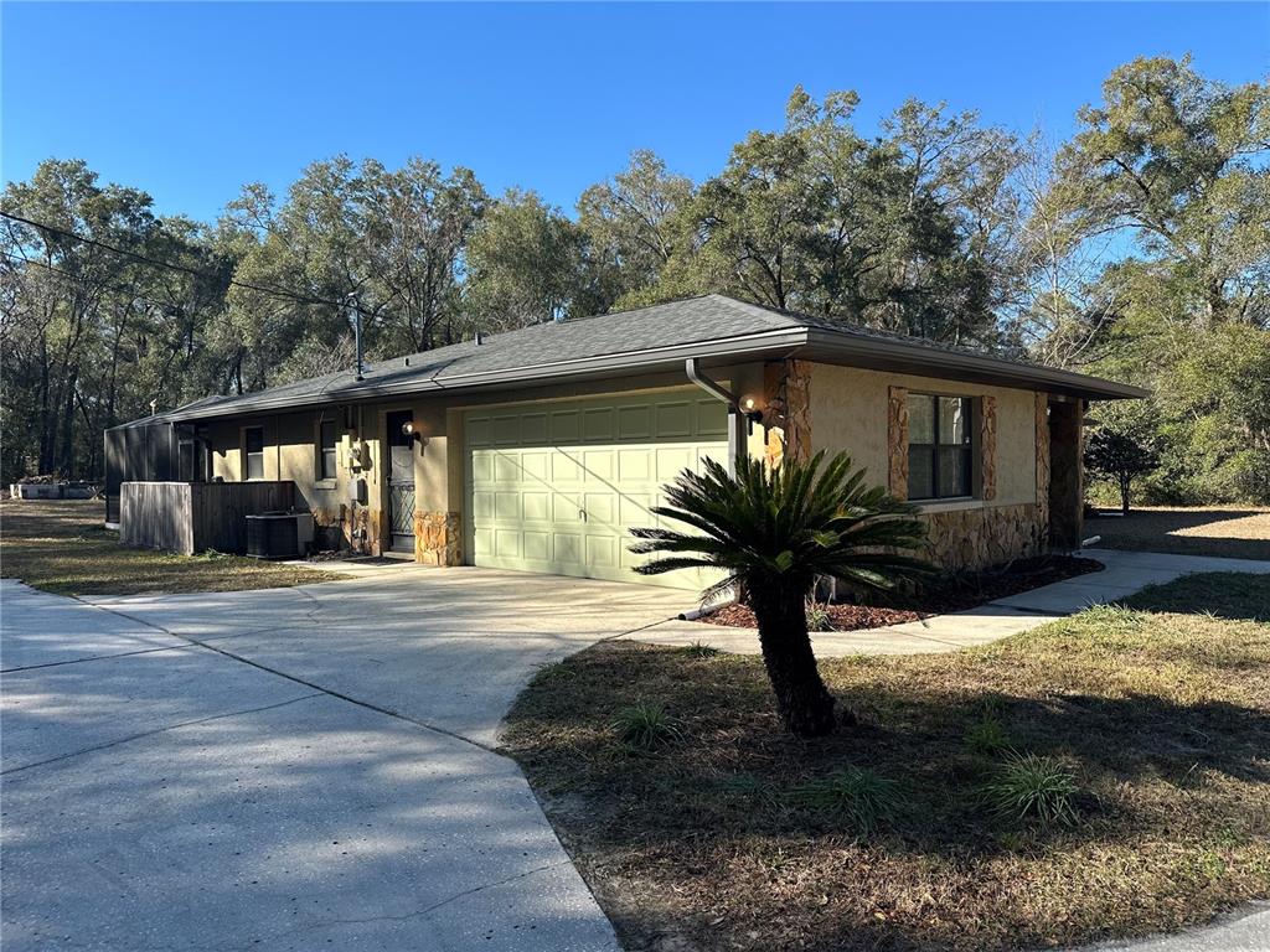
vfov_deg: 56.8
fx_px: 881
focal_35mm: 24
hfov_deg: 71.6
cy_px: 476
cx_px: 635
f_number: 1.78
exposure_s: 1/1988
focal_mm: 6.86
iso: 80
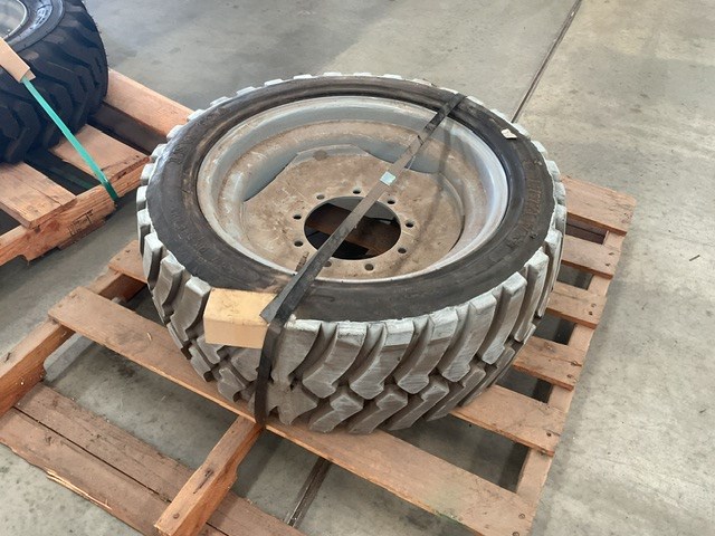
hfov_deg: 61.7
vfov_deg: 48.2
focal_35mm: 29
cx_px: 358
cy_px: 268
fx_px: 599
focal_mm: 3
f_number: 1.8
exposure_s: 1/60
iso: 100
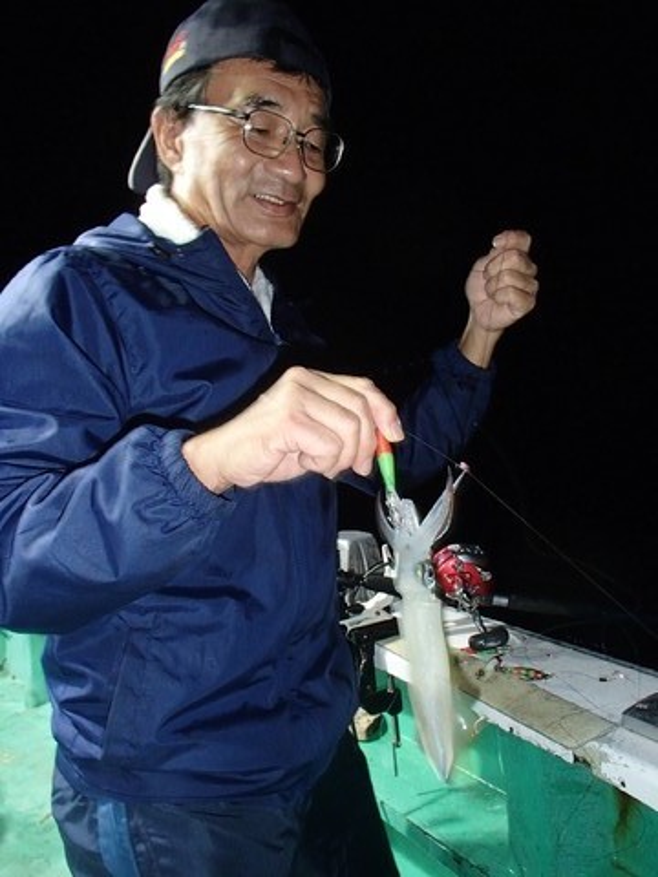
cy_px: 438
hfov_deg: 49.7
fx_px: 710
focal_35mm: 28
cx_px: 329
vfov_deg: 63.4
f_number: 3.9
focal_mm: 5
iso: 400
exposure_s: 1/30
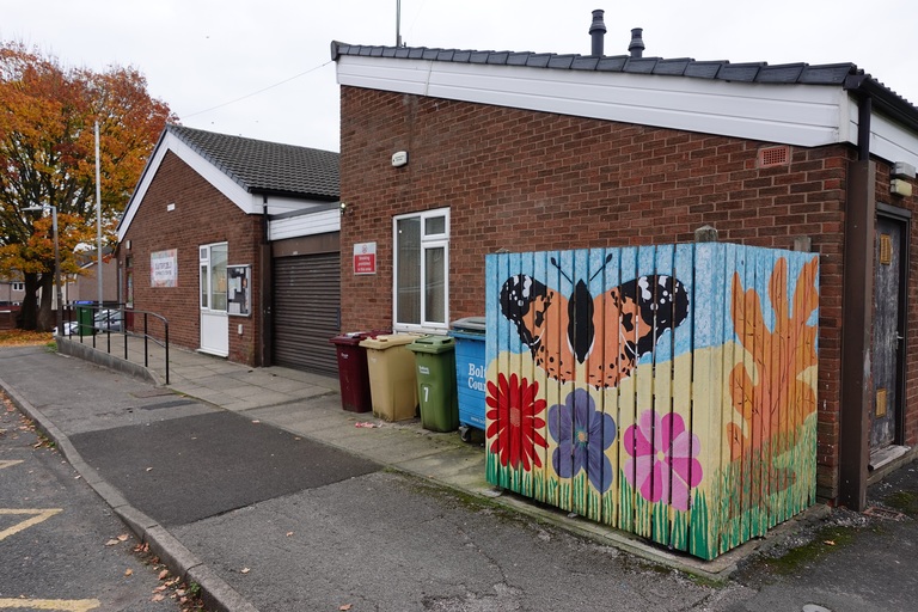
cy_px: 306
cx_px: 459
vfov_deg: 53.1
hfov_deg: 73.7
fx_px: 612
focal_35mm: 24
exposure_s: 1/250
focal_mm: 9.4
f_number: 4
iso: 125
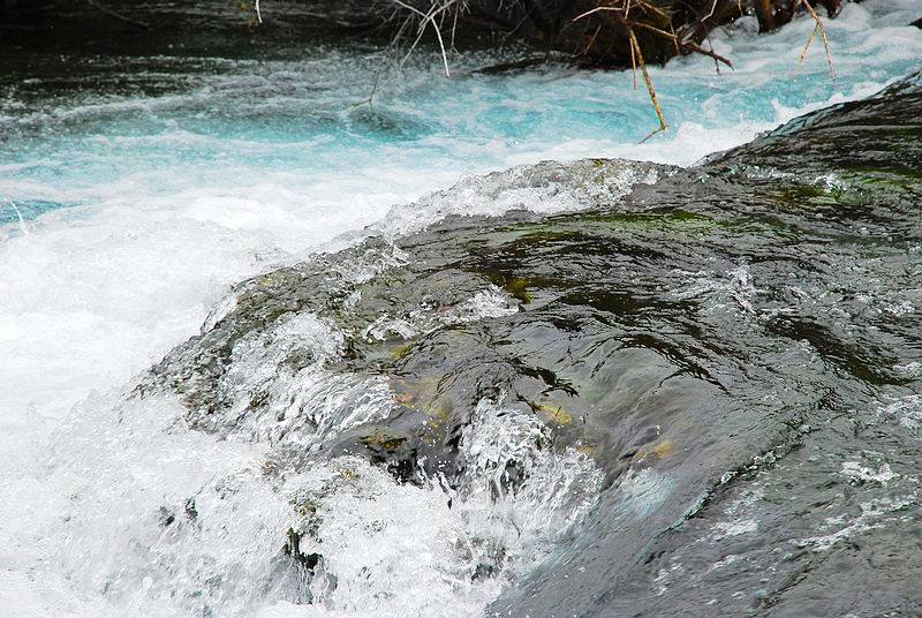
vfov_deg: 6.8
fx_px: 5194
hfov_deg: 10.1
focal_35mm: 202
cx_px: 461
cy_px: 309
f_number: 11
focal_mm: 135
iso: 800
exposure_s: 1/350
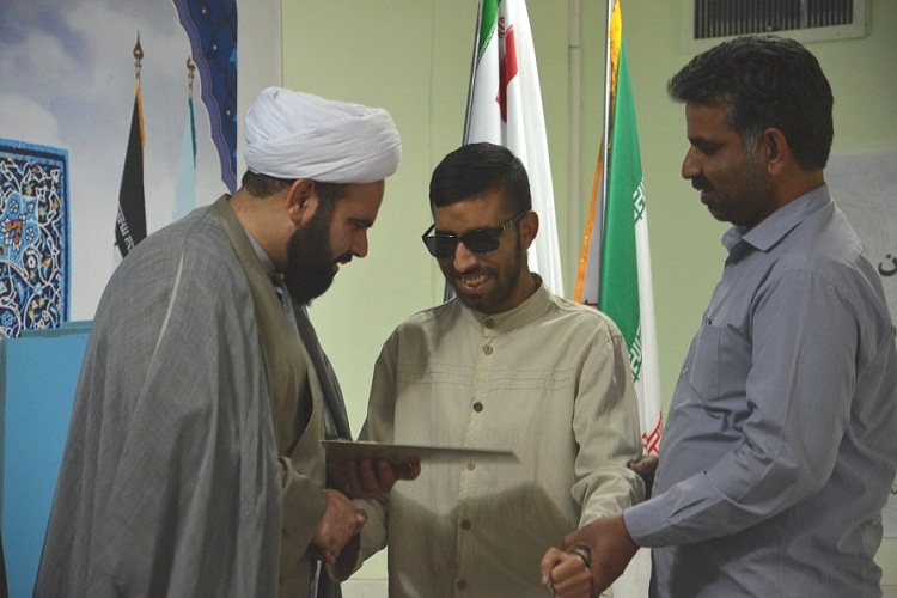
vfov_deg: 8.7
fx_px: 3924
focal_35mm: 158
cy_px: 299
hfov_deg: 13.0
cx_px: 448
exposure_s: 1/30
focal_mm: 105
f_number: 5.6
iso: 1100
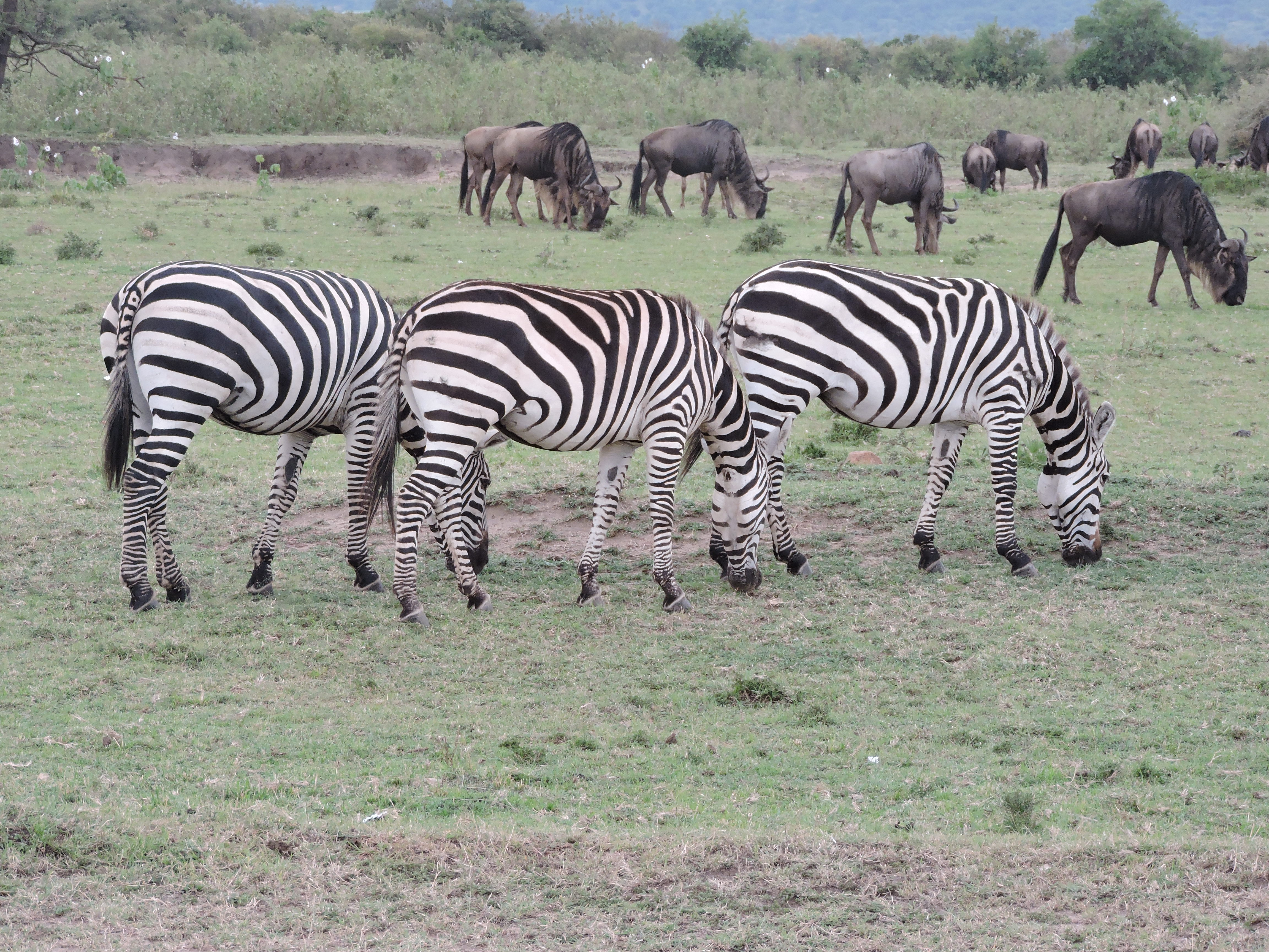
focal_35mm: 170
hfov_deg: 11.6
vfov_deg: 8.7
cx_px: 634
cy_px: 476
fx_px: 6232
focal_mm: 30.3
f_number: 4.5
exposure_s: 1/100
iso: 400
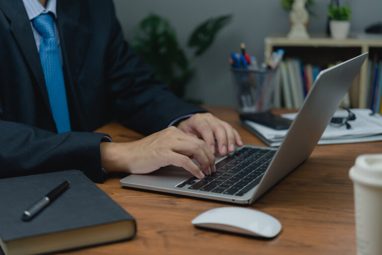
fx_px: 637
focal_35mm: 60
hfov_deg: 33.4
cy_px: 128
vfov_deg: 22.7
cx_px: 191
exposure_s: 1/160
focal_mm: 60
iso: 160
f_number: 2.8
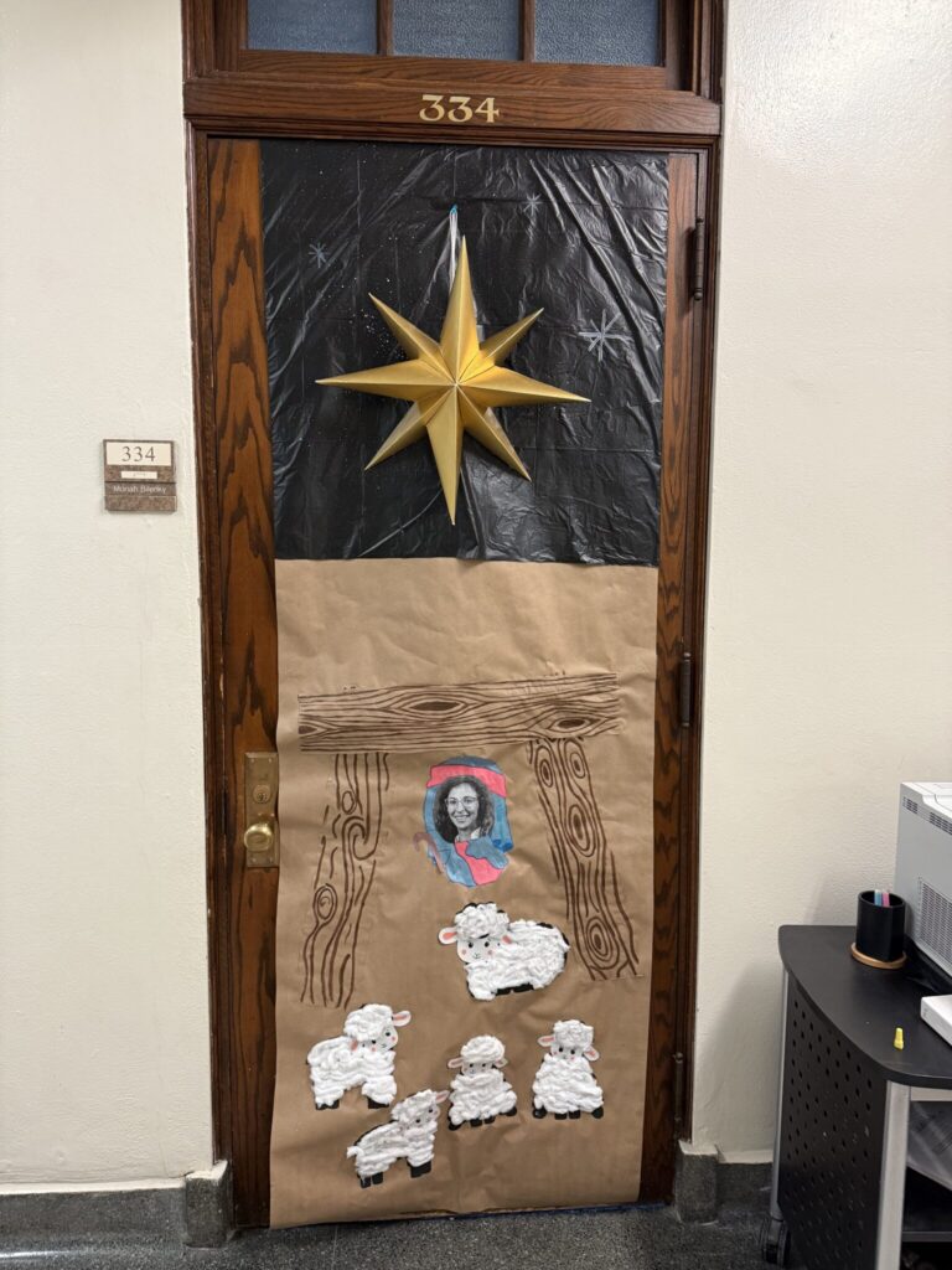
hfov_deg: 56.8
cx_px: 476
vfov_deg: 71.6
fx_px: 880
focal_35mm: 24
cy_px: 635
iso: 320
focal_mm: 6.76
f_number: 1.78
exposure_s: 1/60
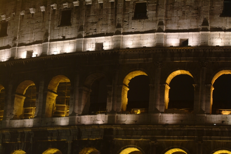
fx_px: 760
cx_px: 116
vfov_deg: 11.6
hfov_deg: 17.3
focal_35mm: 118
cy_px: 77
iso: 100
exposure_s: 4
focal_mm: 79
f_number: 8
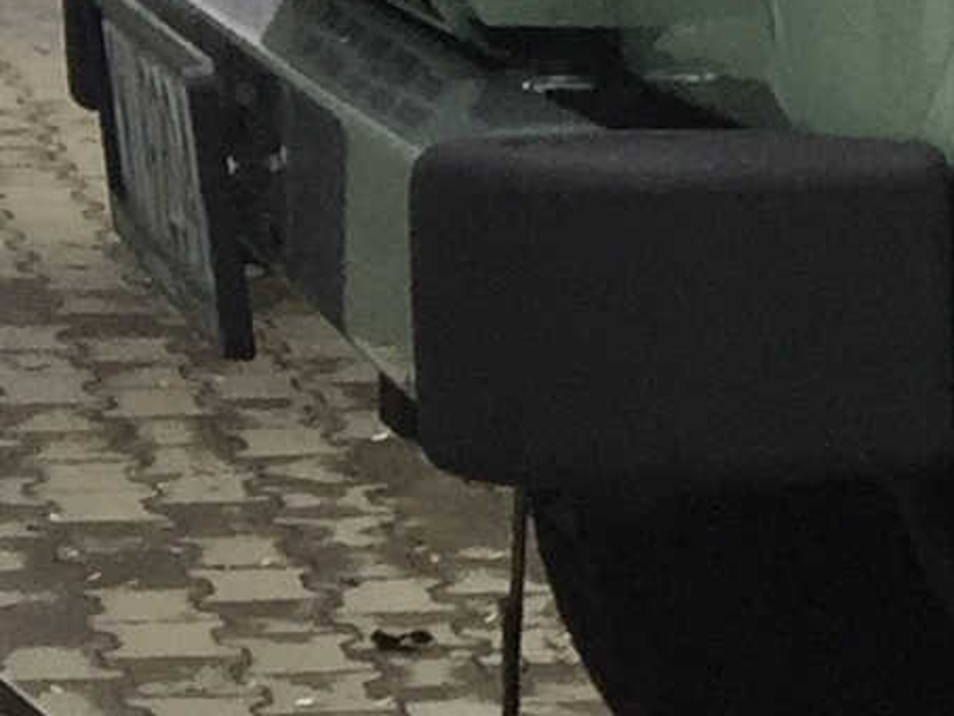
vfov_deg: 7.1
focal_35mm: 209
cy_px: 160
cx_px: 3252
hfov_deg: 7.7
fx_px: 5761
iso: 32
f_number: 2.2
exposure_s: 1/344
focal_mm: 4.15
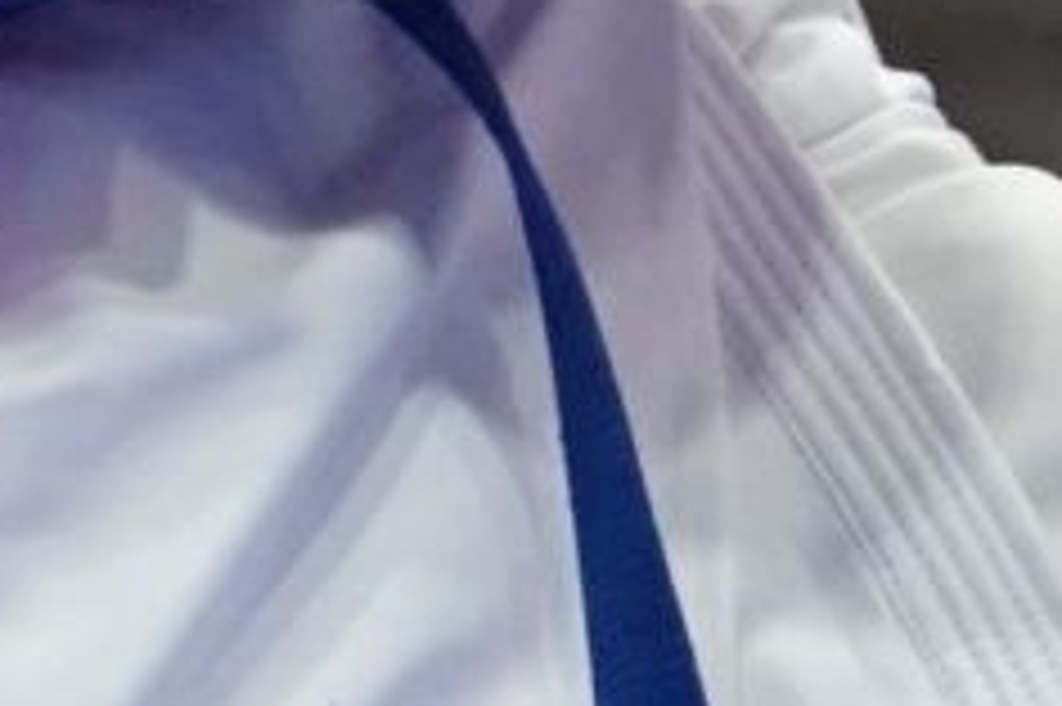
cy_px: -1466
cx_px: 1822
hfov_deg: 0.9
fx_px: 67476
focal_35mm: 2289
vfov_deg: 0.6
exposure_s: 1/1000
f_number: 4
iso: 3200
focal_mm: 200
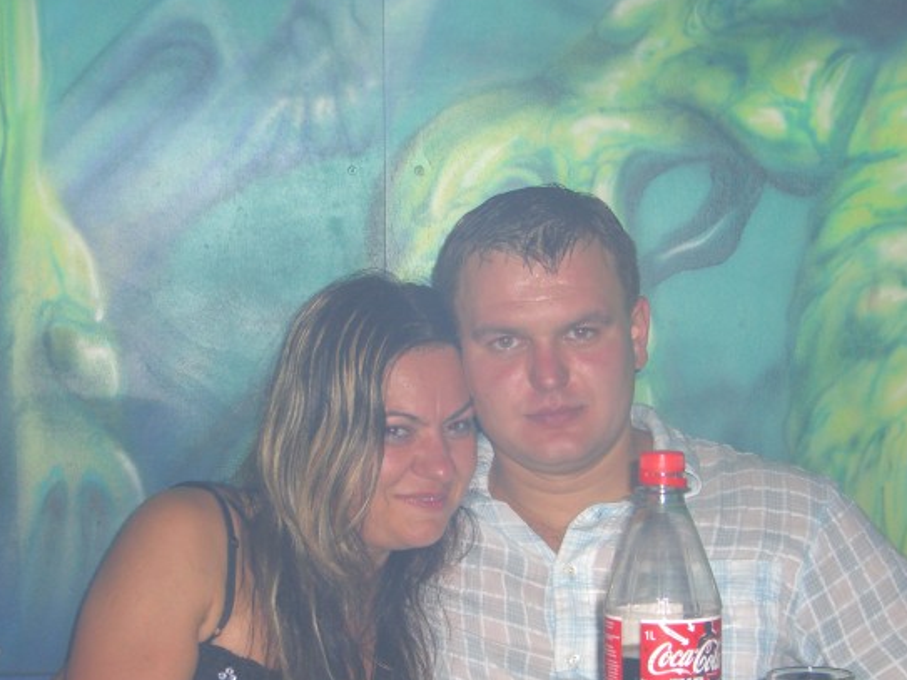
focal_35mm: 84
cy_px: 474
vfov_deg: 17.5
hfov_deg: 23.3
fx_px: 2200
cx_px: 443
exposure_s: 1/60
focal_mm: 11.8
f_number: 3.6
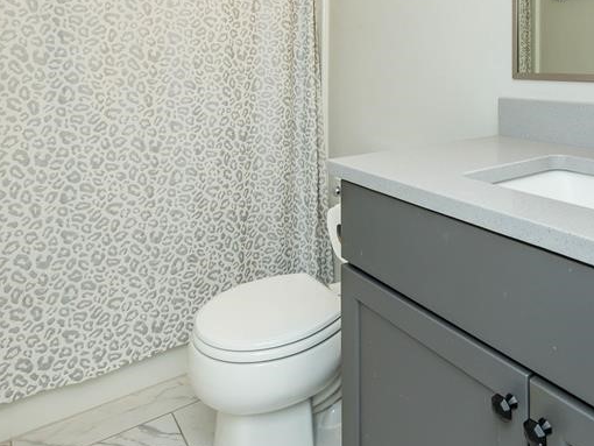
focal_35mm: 27
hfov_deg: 64.1
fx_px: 464
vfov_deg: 47.8
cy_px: 74
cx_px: 381
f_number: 10
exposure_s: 1/40
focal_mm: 14
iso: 250
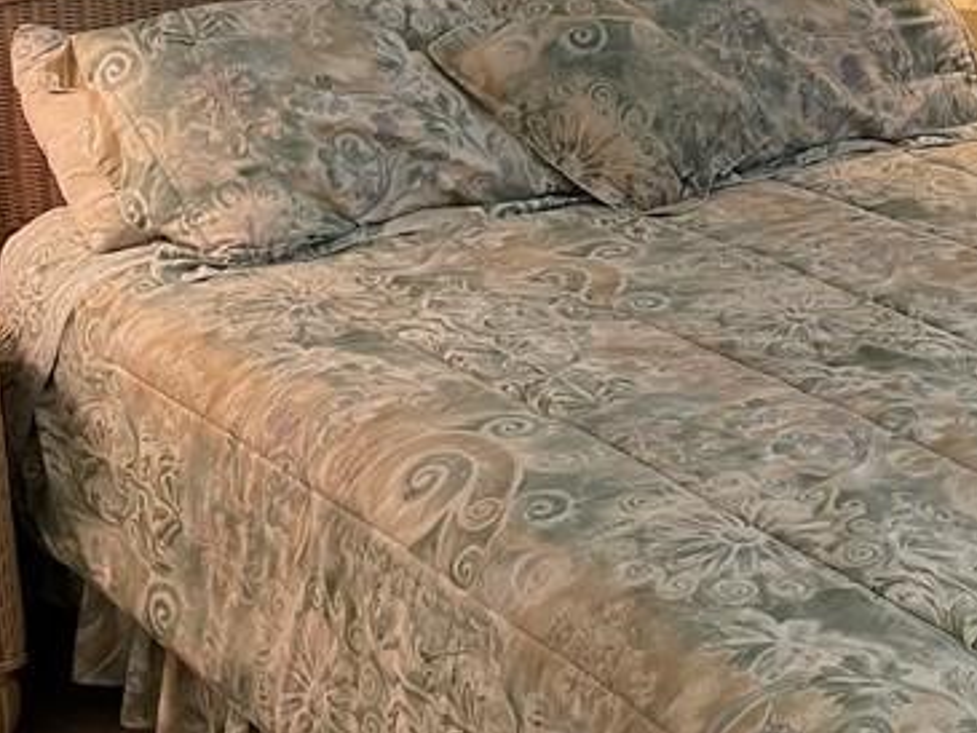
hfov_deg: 25.6
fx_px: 2061
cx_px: 934
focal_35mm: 73
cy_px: 222
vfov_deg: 20.1
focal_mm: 4.2
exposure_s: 1/60
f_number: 1.6
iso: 80
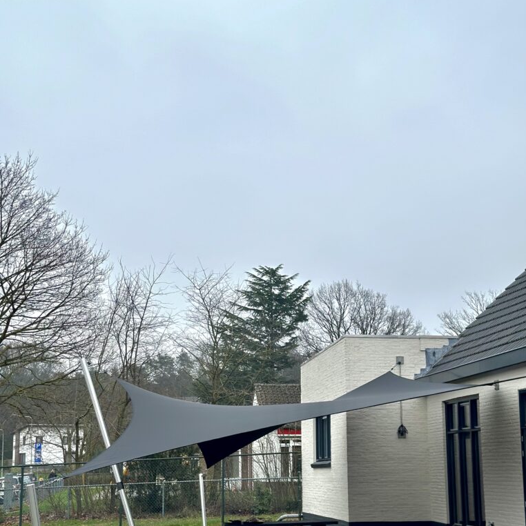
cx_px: 264
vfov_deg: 29.9
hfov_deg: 30.0
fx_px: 980
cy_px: 329
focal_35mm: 57
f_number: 1.78
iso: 80
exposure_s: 1/2070
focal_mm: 6.86
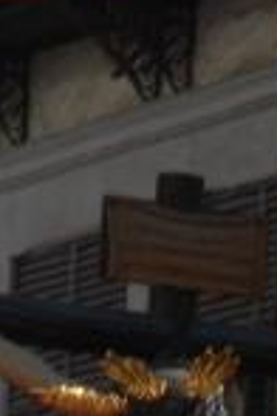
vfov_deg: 2.7
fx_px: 8933
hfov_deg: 1.8
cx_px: 895
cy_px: 859
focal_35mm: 774
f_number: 7.1
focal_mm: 70
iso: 100
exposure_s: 1/200
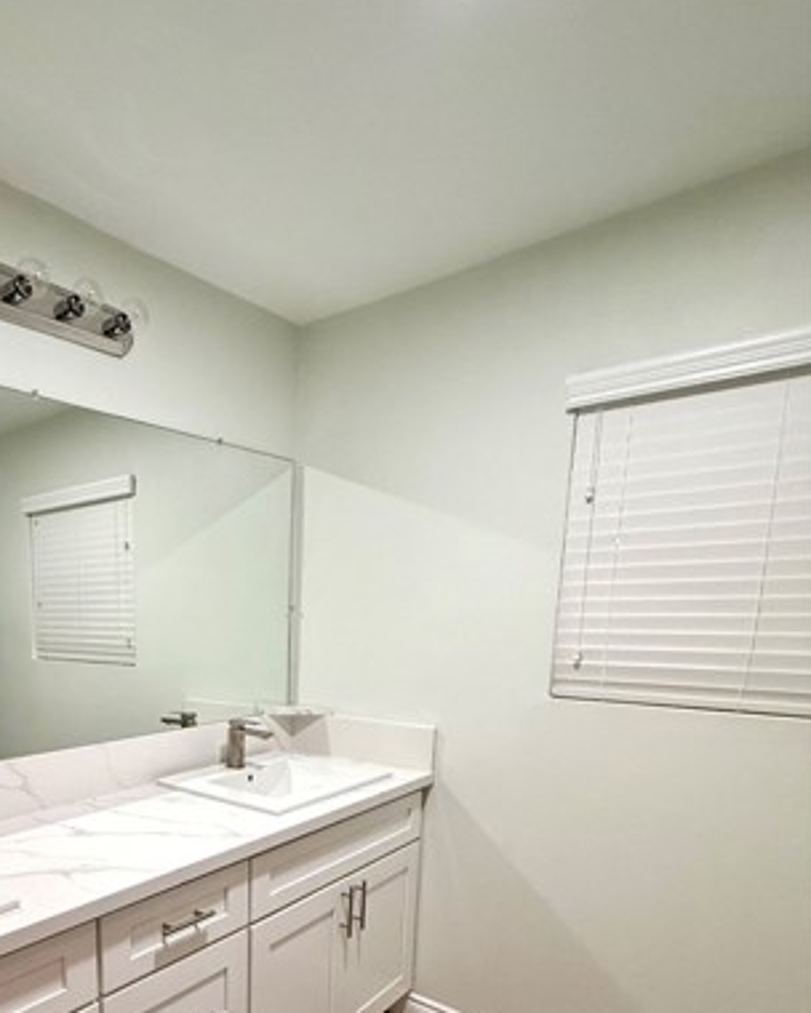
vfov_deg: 68.9
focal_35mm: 23
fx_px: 690
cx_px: 181
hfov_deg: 57.1
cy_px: 730
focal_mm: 2.22
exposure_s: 1/120
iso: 320
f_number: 2.2
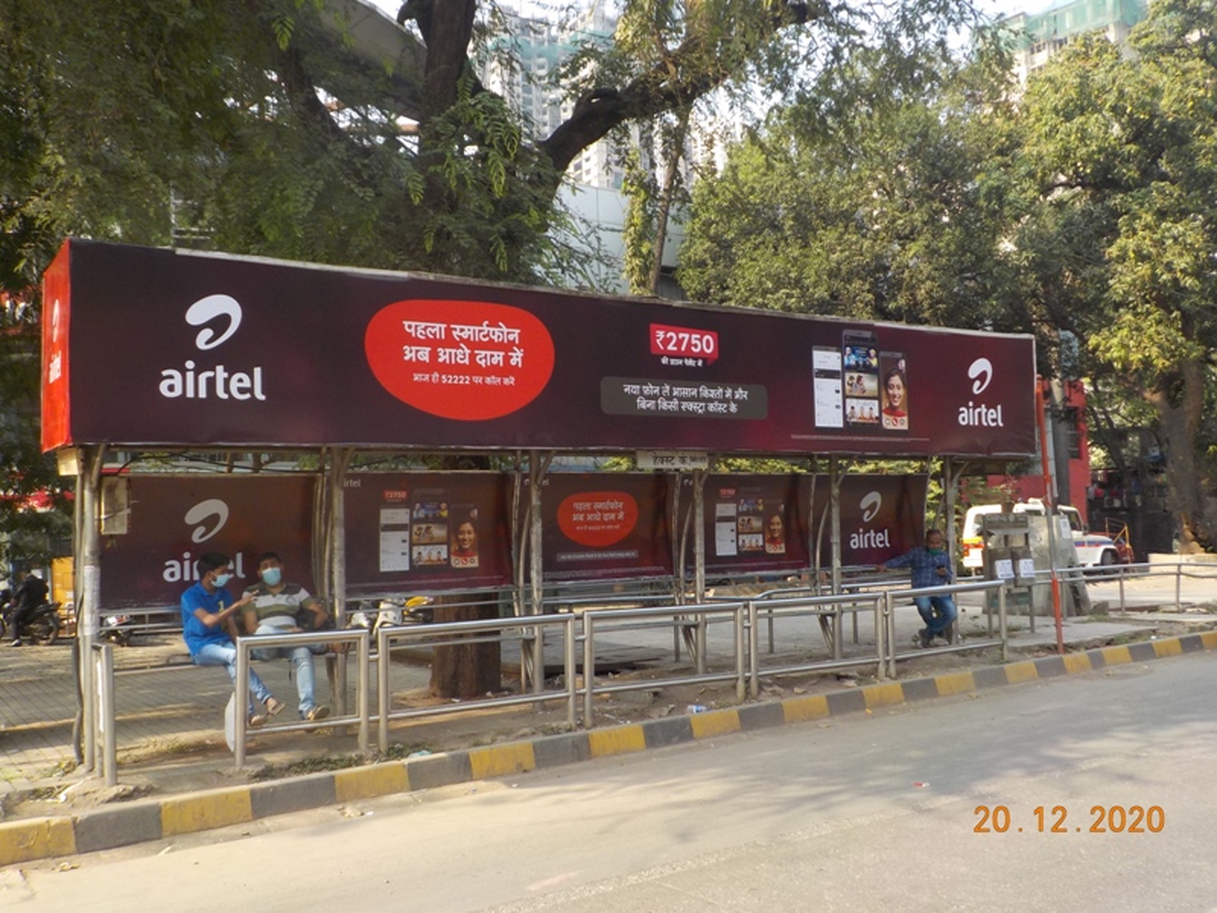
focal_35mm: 30
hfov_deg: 60.0
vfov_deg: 46.8
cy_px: 456
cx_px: 608
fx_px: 1055
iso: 125
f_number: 3.3
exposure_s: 1/320
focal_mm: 4.1
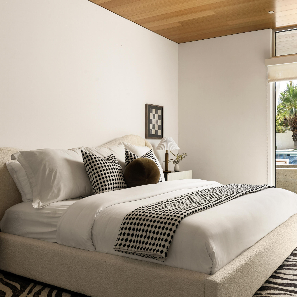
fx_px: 330
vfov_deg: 48.4
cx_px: 211
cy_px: 146
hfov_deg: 47.2
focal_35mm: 34
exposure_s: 1/40
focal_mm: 26
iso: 100
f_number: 11
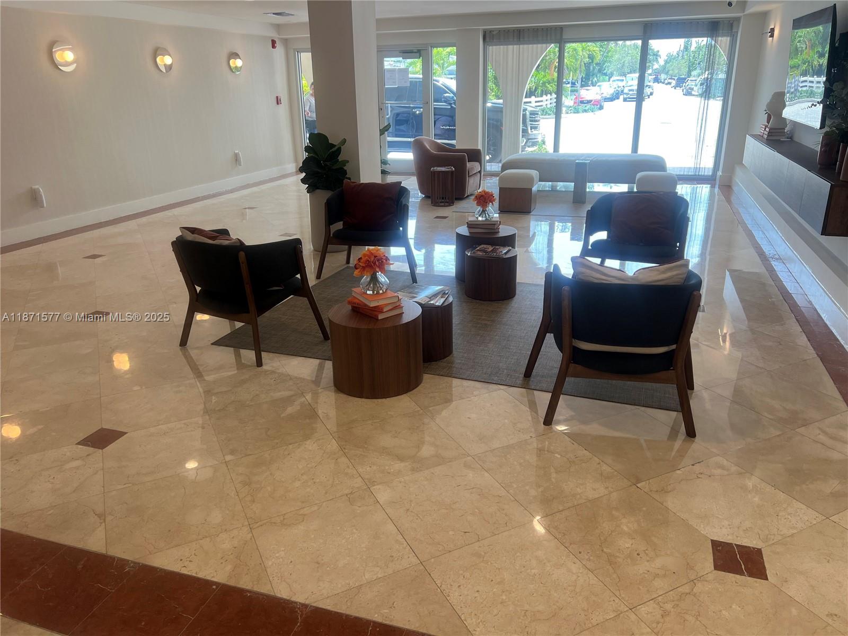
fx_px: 637
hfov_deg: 67.3
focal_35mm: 26
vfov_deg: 53.1
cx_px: 424
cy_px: 318
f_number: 1.5
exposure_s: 1/163
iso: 50
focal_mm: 5.7
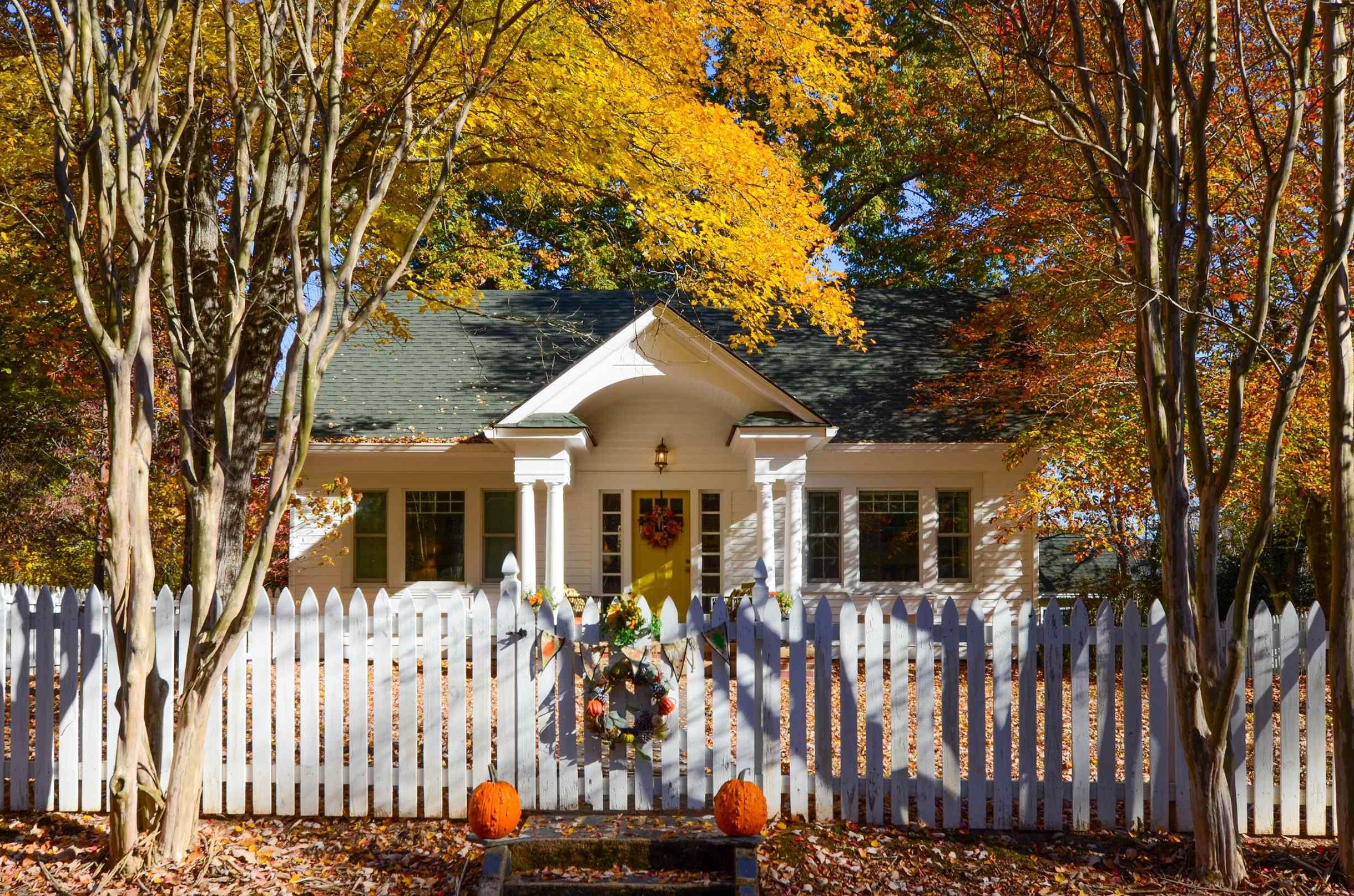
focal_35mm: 34
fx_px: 1276
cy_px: 551
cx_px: 638
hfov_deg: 55.9
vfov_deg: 38.5
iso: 100
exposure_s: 1/250
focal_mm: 18
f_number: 8
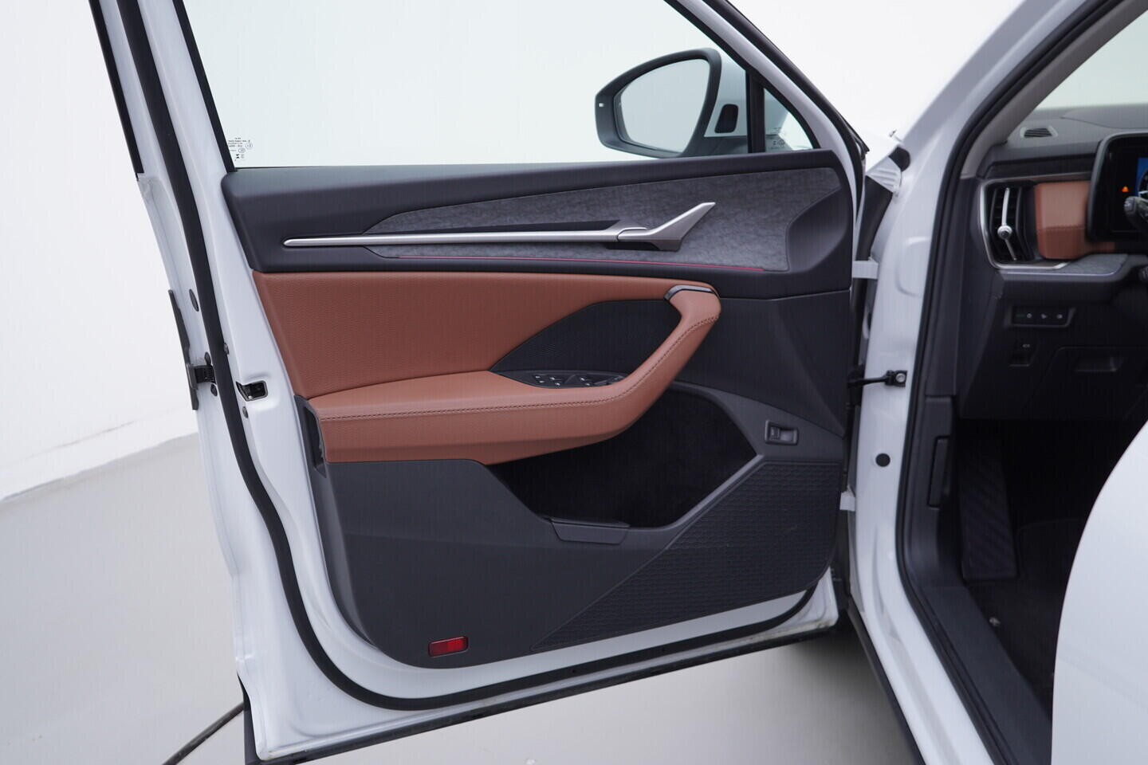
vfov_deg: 36.9
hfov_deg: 53.1
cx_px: 574
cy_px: 382
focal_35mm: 36
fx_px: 1148
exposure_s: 1/60
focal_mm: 24
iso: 125
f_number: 3.5
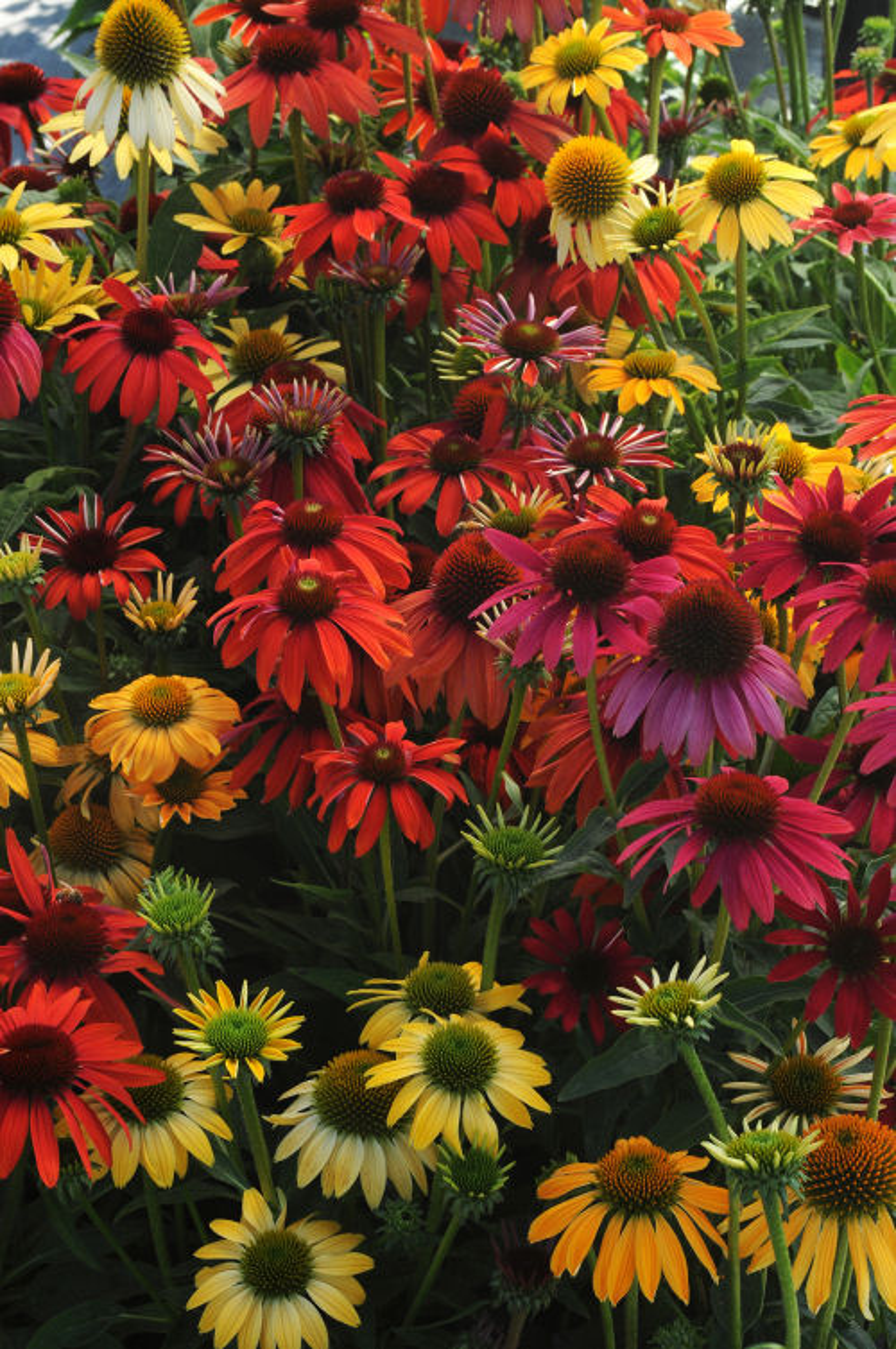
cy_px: 674
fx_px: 3931
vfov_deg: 19.5
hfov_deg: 13.0
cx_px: 448
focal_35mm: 105
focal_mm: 70
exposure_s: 1/50
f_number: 16
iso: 200
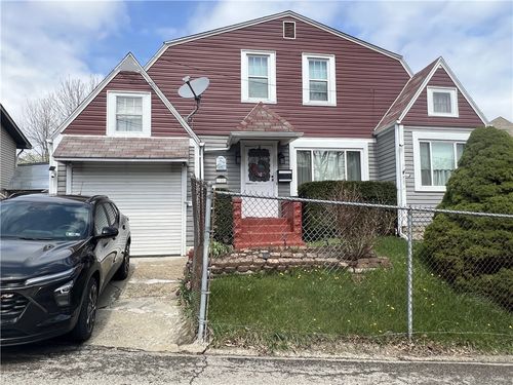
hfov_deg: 71.6
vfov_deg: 56.8
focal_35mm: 24
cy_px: 192
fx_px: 356
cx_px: 256
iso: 32
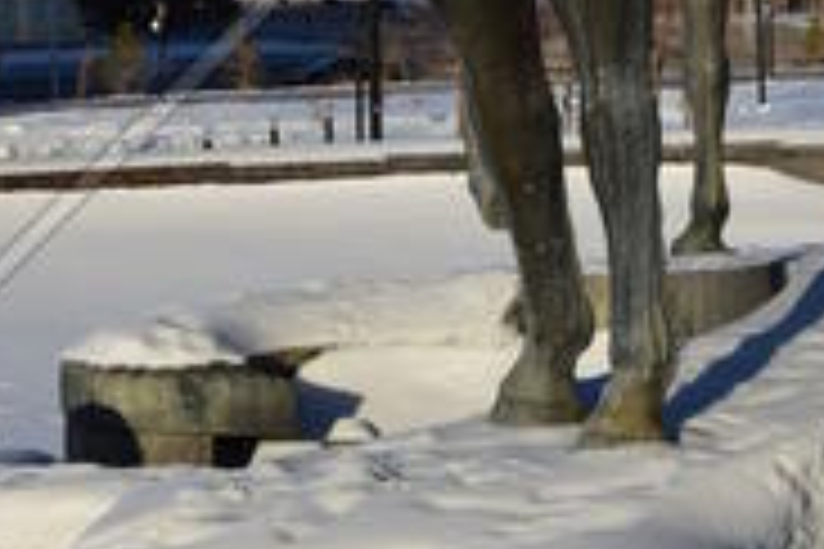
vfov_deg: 8.2
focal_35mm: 162
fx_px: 3708
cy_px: -436
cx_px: 705
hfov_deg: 12.6
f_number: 8
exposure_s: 1/400
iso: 100
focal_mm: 34
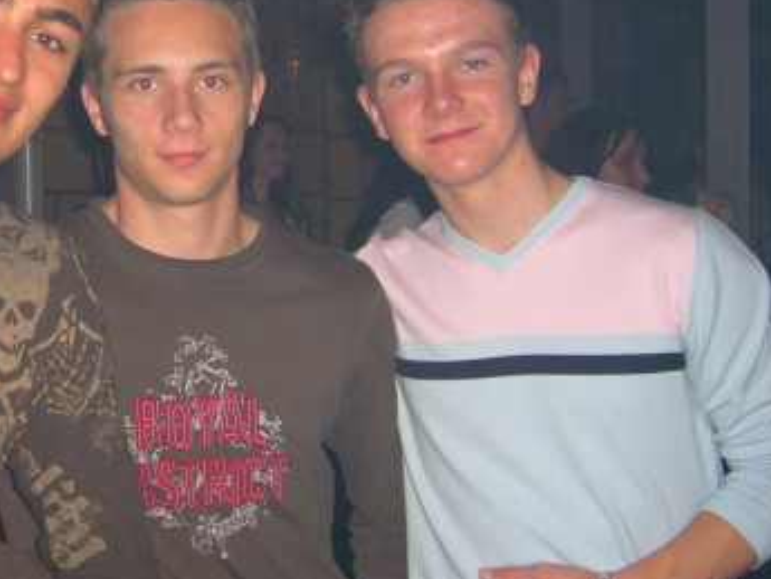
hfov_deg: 28.7
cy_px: 239
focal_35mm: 66
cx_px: 147
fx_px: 1471
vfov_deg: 22.2
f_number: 2.8
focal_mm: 7.9
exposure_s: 1/60
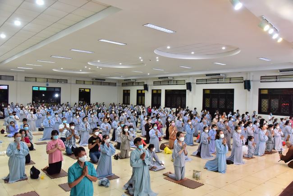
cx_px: 146
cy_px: 98
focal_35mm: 30
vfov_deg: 43.6
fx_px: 244
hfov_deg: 61.9
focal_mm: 30
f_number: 5.6
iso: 5000
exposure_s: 1/125
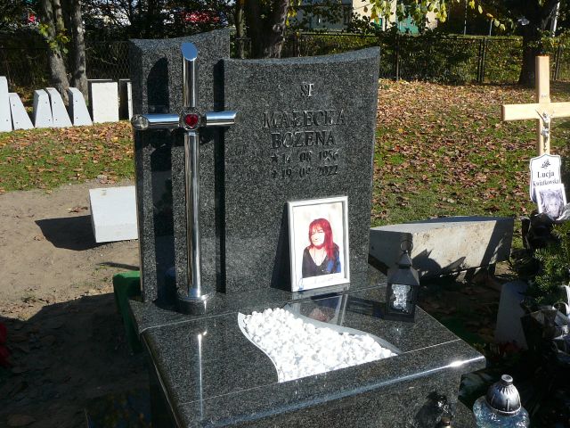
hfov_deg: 52.6
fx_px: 576
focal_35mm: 35
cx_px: 285
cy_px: 214
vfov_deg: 40.7
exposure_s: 1/400
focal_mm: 5.2
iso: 80
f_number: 5
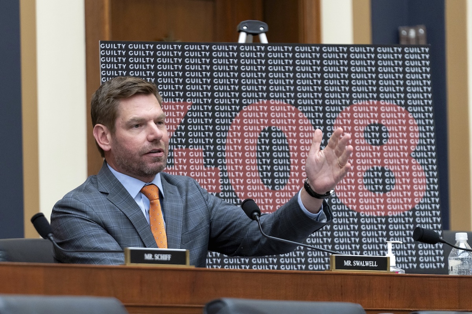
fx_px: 2622
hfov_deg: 10.3
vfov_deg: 6.9
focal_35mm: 200
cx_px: 236
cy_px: 157
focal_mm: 200
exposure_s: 1/400
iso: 1600
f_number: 3.5
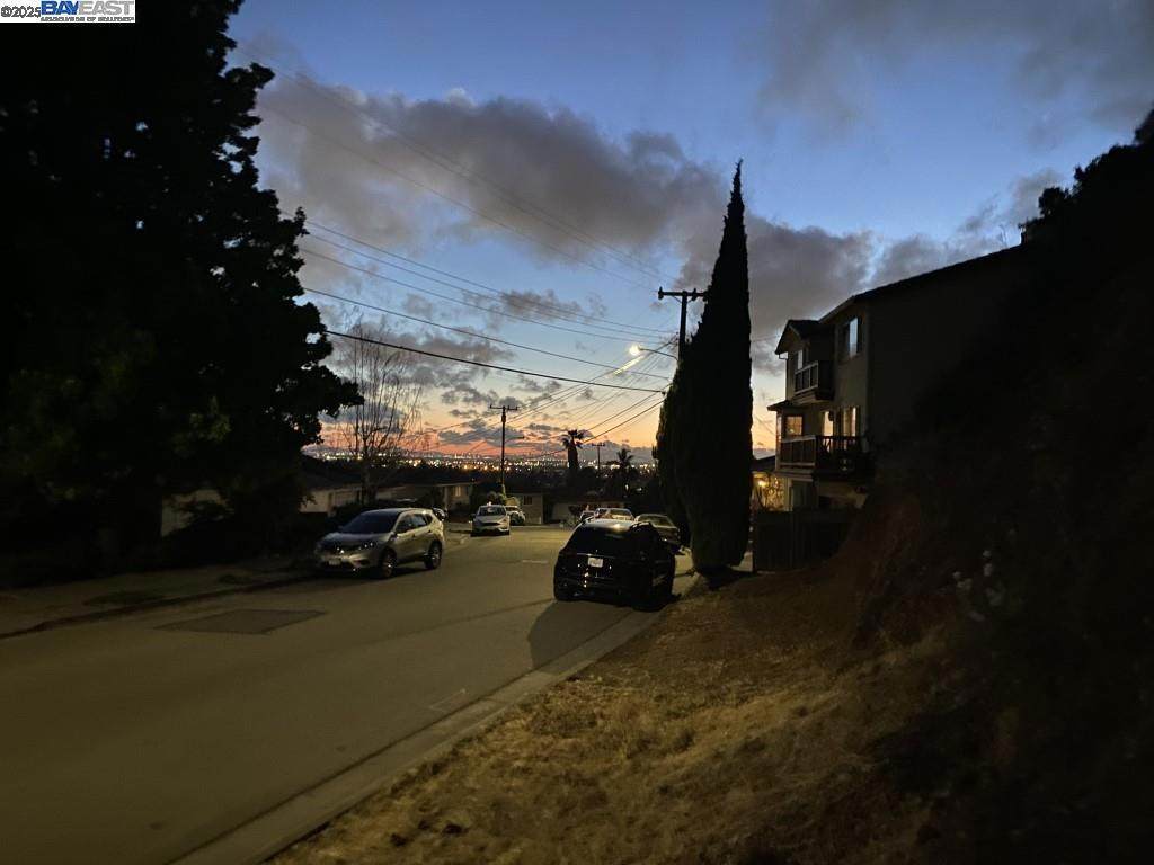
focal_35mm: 26
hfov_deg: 67.3
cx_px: 577
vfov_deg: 53.1
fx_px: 867
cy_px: 432
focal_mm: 4.25
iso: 500
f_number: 1.8
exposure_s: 1/8
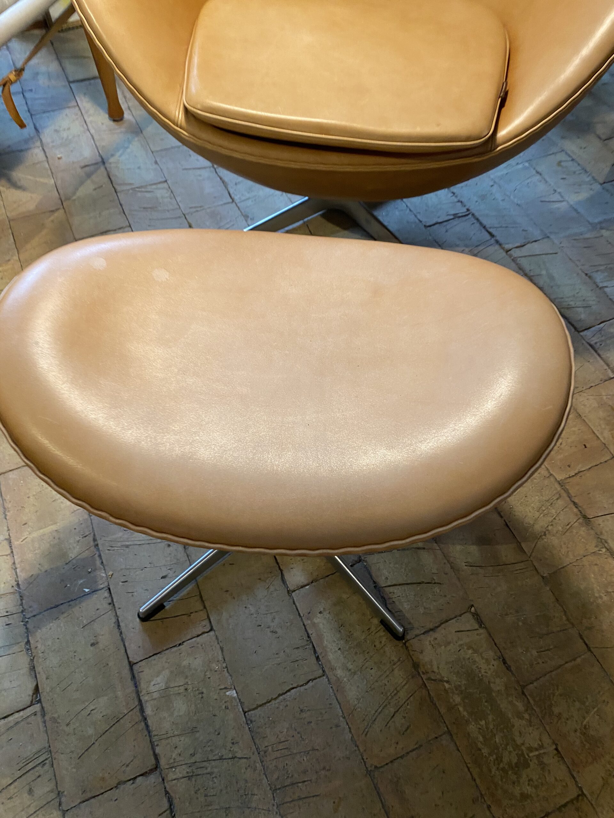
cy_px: 409
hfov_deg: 53.1
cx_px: 307
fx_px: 615
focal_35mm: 26
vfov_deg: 67.3
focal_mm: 4.25
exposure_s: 1/50
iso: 125
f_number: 1.8
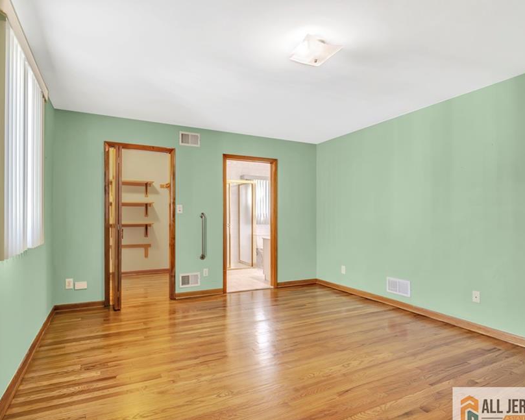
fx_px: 295
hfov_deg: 83.3
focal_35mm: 19
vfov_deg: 70.8
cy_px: 211
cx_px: 253
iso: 320
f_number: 5
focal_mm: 16
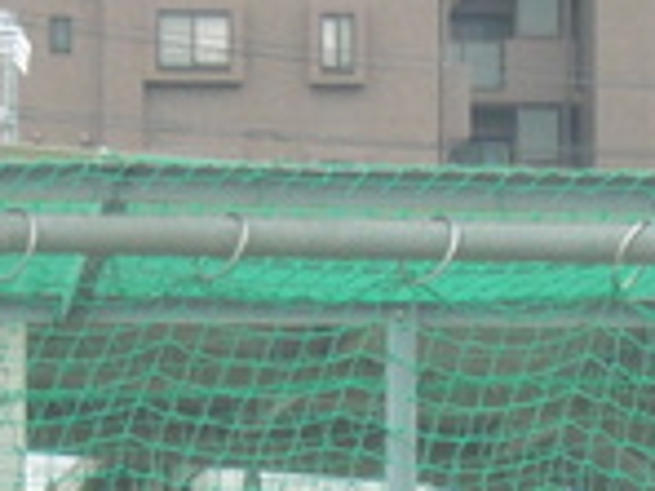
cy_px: 905
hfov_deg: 5.4
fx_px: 6963
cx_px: 522
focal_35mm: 368
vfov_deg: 4.0
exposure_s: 1/200
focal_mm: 14
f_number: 4.5
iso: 100
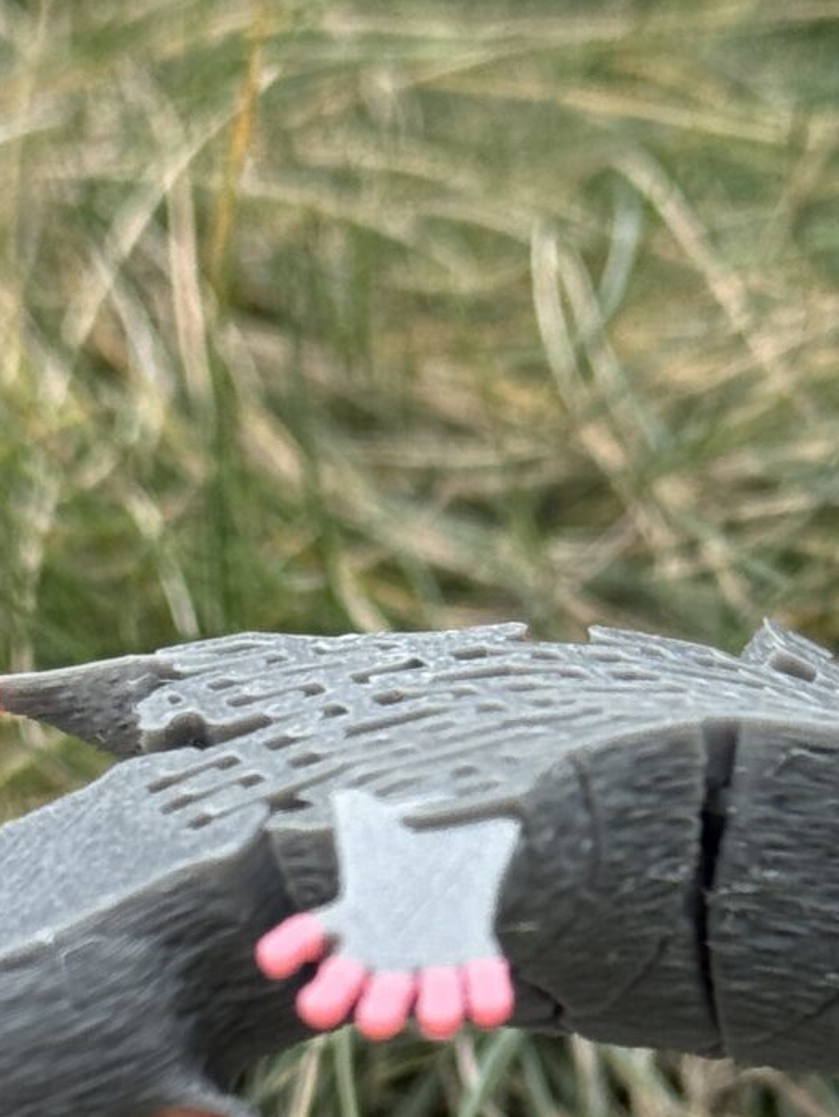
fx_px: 5684
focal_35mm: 176
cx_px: 608
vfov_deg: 10.9
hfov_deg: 8.4
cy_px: 1611
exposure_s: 1/392
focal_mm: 6.76
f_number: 1.78
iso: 64
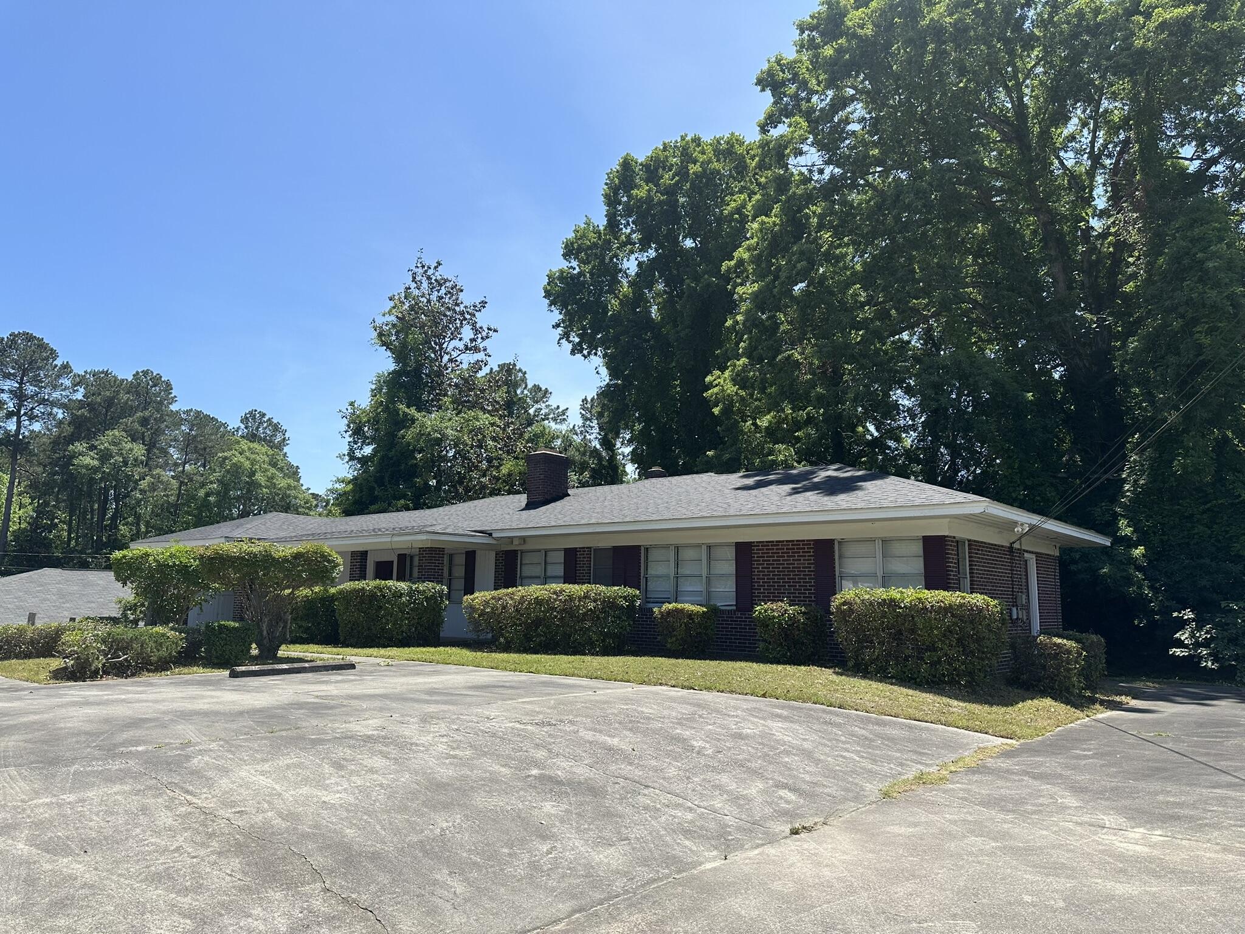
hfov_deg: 71.6
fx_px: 863
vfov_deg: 56.8
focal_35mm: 24
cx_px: 622
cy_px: 467
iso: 80
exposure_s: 1/3472
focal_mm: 6.86
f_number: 1.78
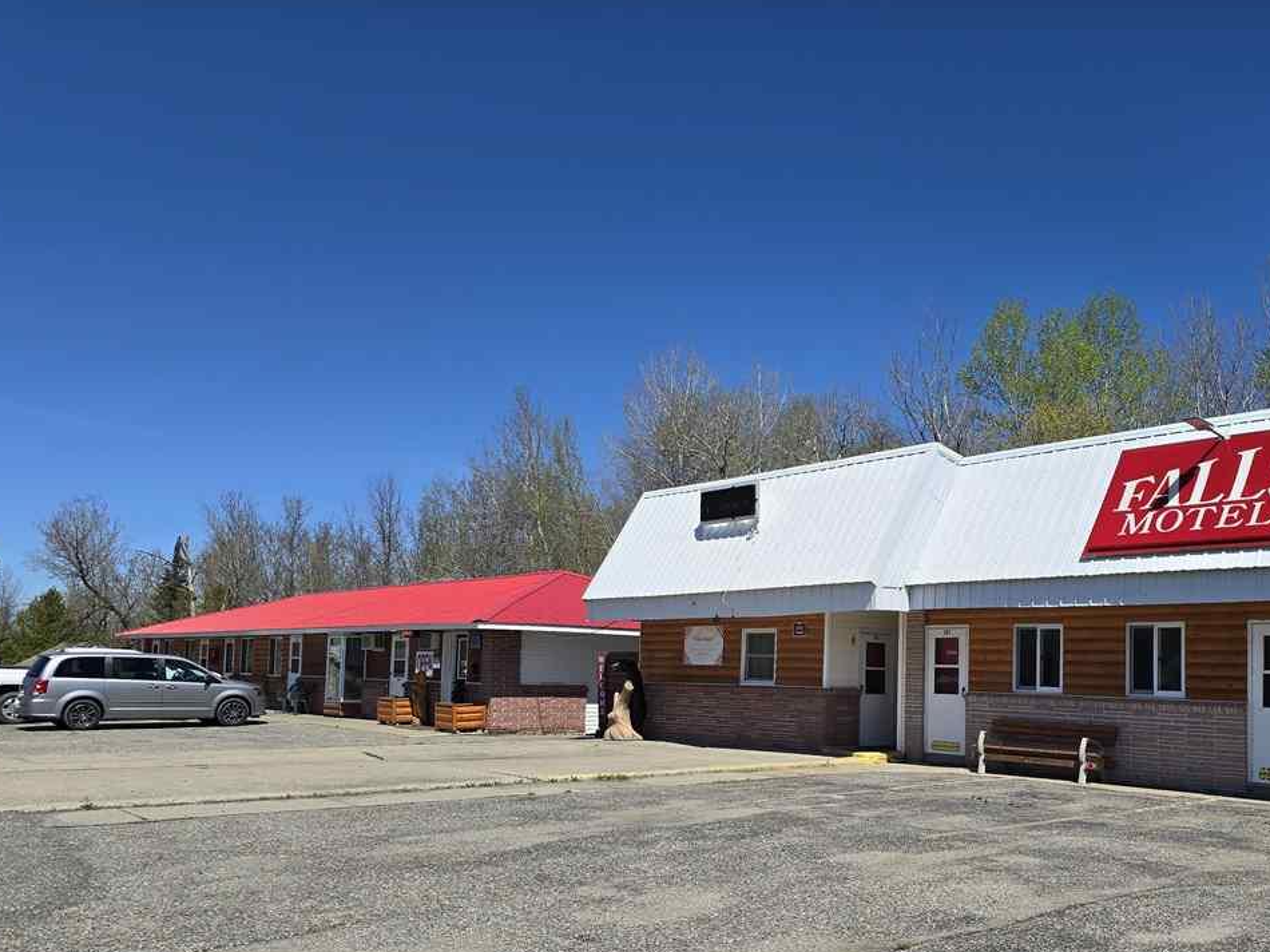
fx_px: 1137
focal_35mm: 31
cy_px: 607
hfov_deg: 57.6
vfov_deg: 45.0
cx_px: 794
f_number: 1.7
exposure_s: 1/1311
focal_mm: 6.3
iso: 12
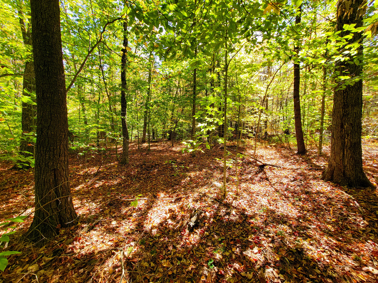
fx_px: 142
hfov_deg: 106.2
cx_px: 189
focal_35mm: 13
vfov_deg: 89.9
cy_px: 142
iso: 50
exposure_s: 1/180
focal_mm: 2.2
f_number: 2.2
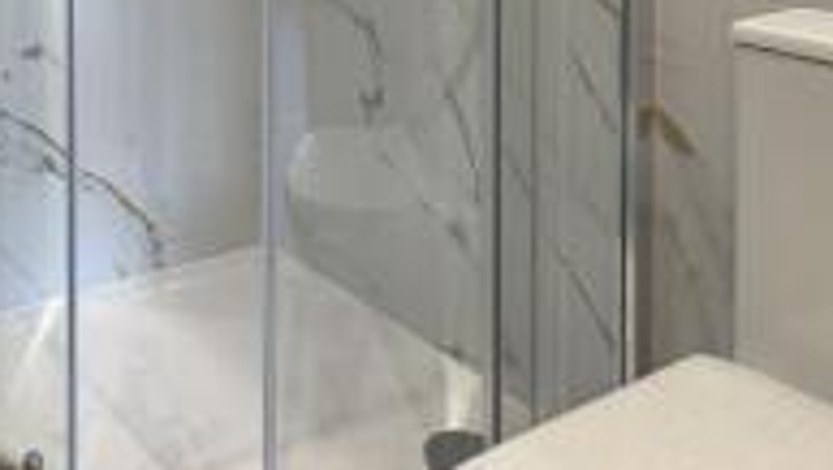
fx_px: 1017
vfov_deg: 22.3
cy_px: -201
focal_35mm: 46
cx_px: 58
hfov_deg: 40.6
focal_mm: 2.22
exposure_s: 1/100
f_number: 2.2
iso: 125
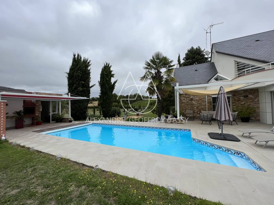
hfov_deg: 106.2
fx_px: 103
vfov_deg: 89.9
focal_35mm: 13
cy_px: 102
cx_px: 137
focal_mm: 1.57
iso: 32
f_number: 1.8
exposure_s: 1/1064
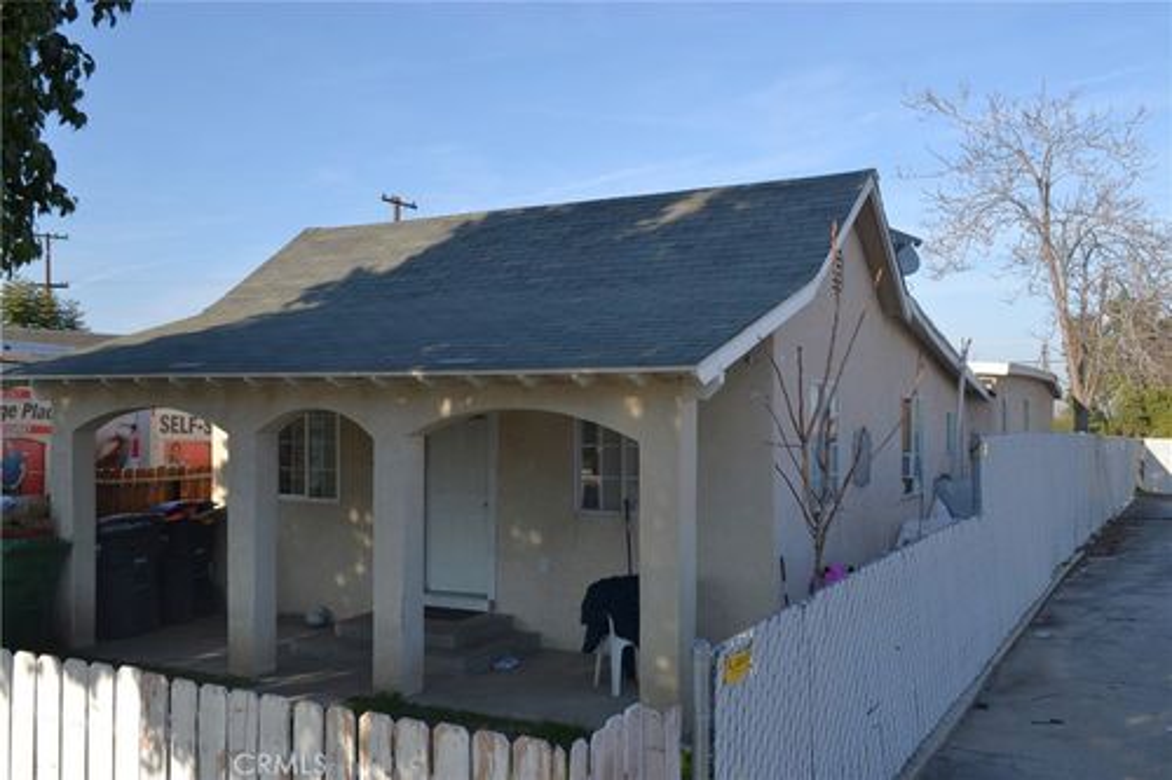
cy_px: 390
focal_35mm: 36
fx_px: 1172
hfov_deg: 53.1
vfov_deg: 36.8
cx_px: 586
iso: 100
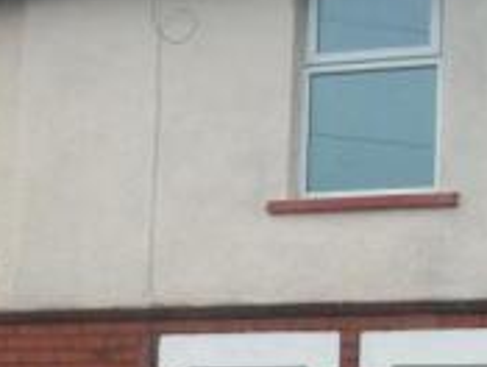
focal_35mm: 113
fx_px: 1593
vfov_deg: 13.0
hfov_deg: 17.4
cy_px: 341
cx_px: 218
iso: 80
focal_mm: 5.7
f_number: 2.8
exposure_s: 1/160
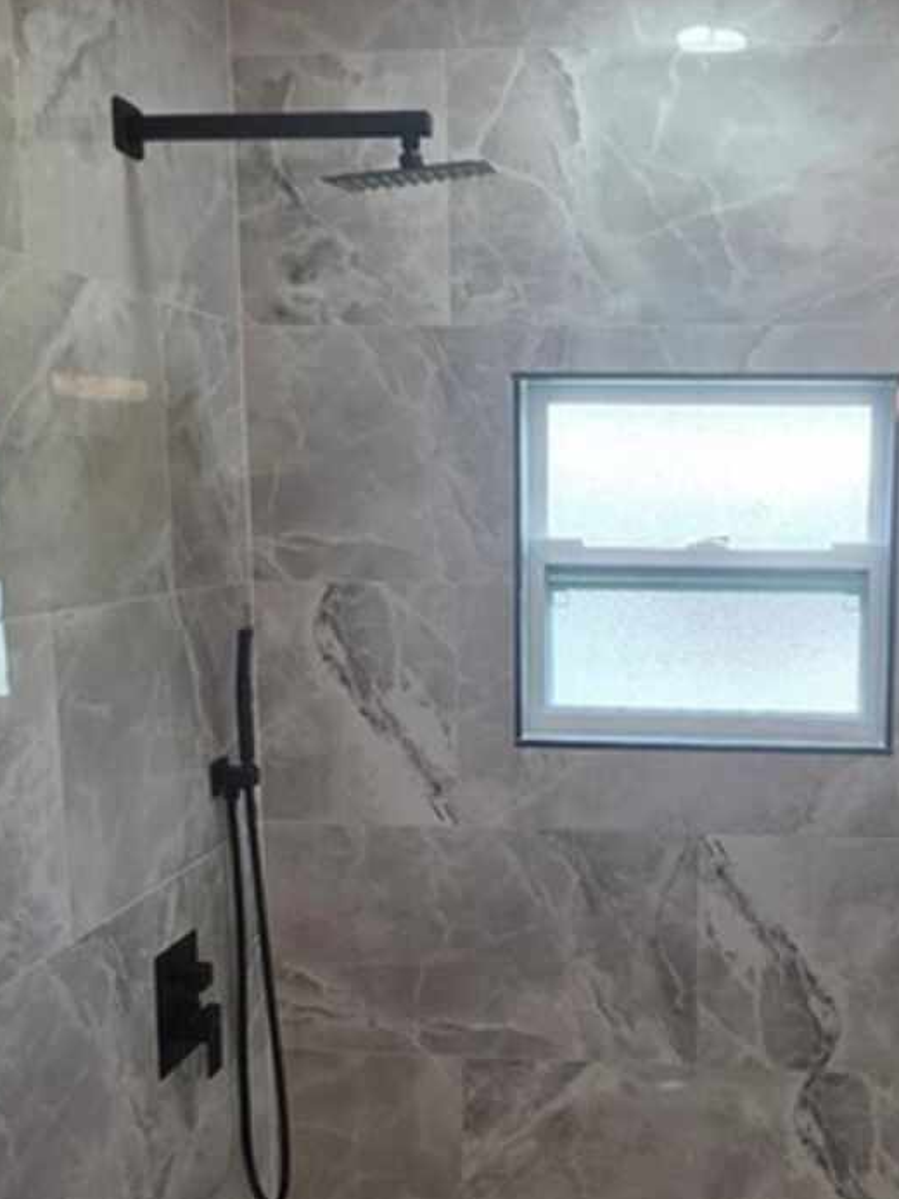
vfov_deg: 56.7
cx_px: 669
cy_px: 652
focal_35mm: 32
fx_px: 1108
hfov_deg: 42.9
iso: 64
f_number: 1.9
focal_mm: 2.2
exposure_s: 1/120
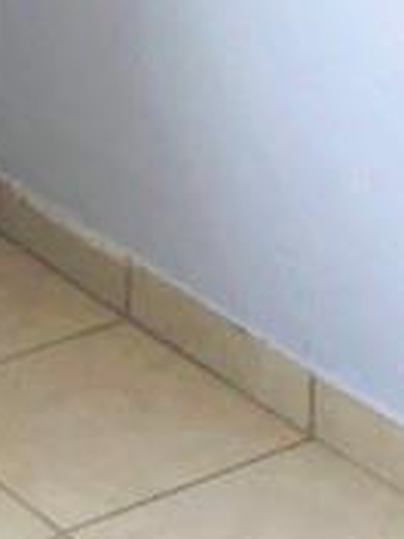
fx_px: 2536
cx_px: 129
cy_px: -665
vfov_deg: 10.7
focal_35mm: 163
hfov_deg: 9.1
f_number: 1.8
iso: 25
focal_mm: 4
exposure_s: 1/30
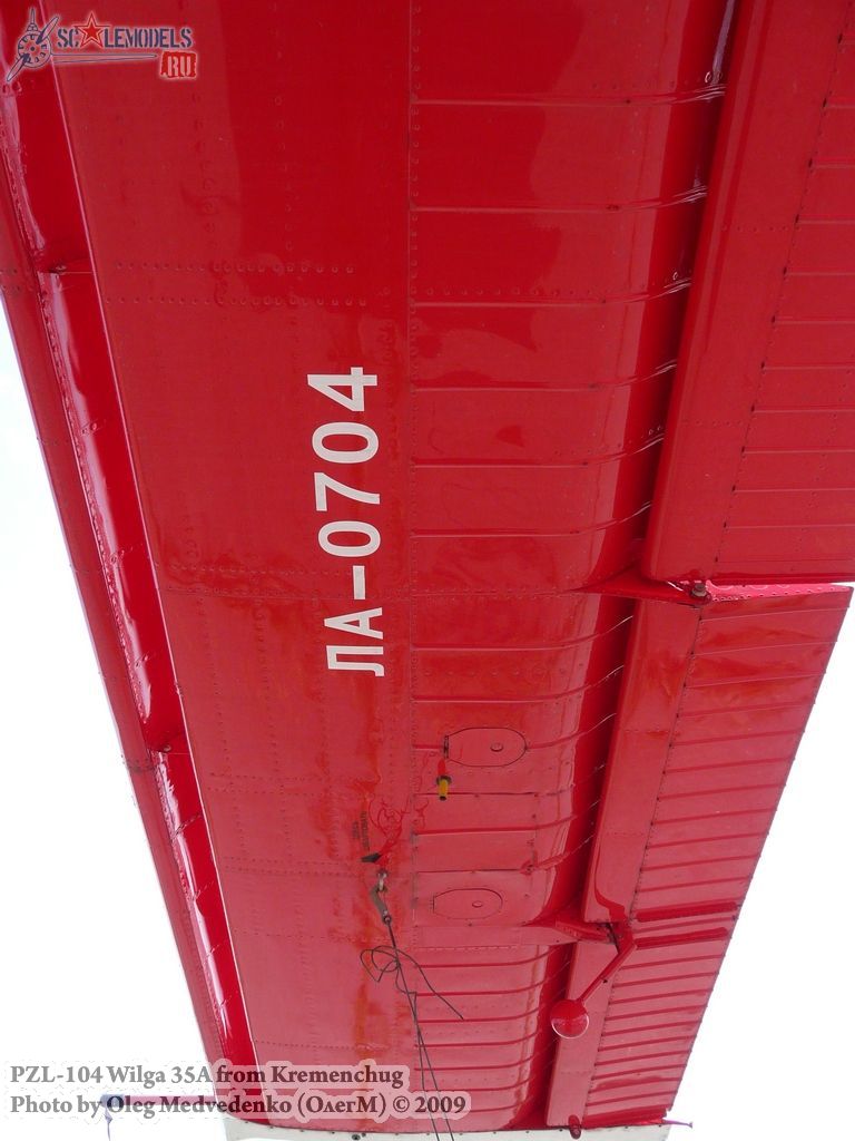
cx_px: 428
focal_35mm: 29
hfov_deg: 48.2
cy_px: 570
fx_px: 955
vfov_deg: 61.7
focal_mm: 4.7
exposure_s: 1/400
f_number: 3.2
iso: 100
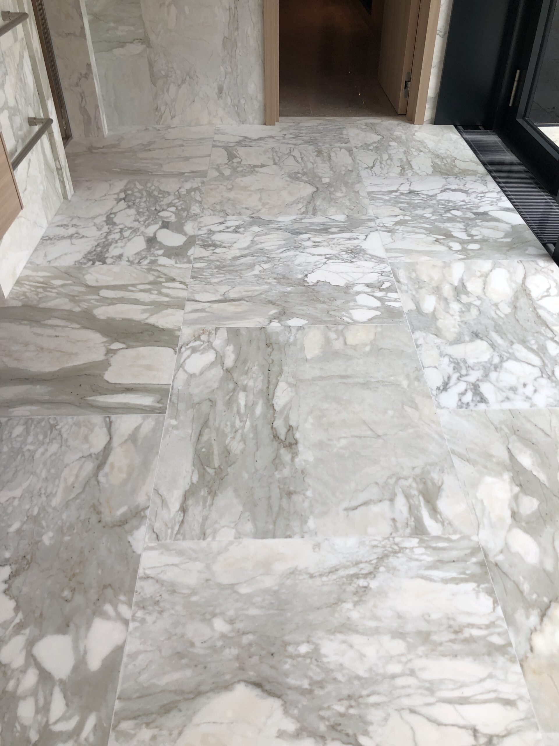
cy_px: 373
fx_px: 603
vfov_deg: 63.4
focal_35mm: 28
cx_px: 280
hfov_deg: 49.7
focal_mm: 3.99
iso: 25
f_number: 1.8
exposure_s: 1/150
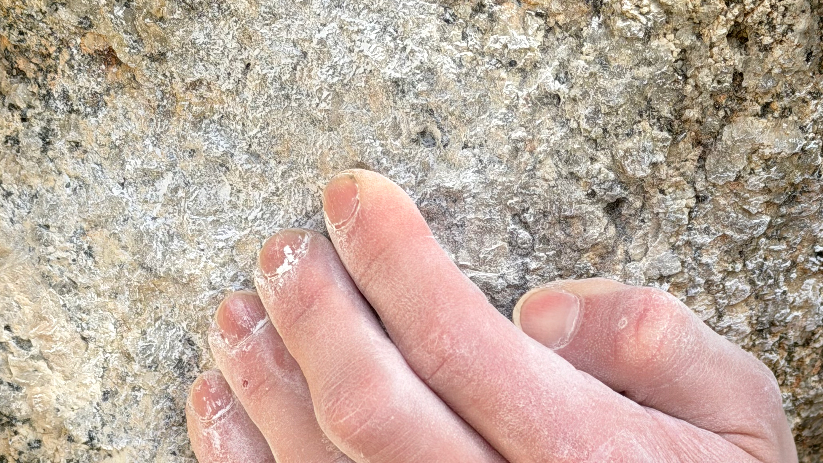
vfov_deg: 11.8
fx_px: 2226
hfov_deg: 20.9
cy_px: 425
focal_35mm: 102
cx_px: 482
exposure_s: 1/516
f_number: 1.78
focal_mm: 6.76
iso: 64
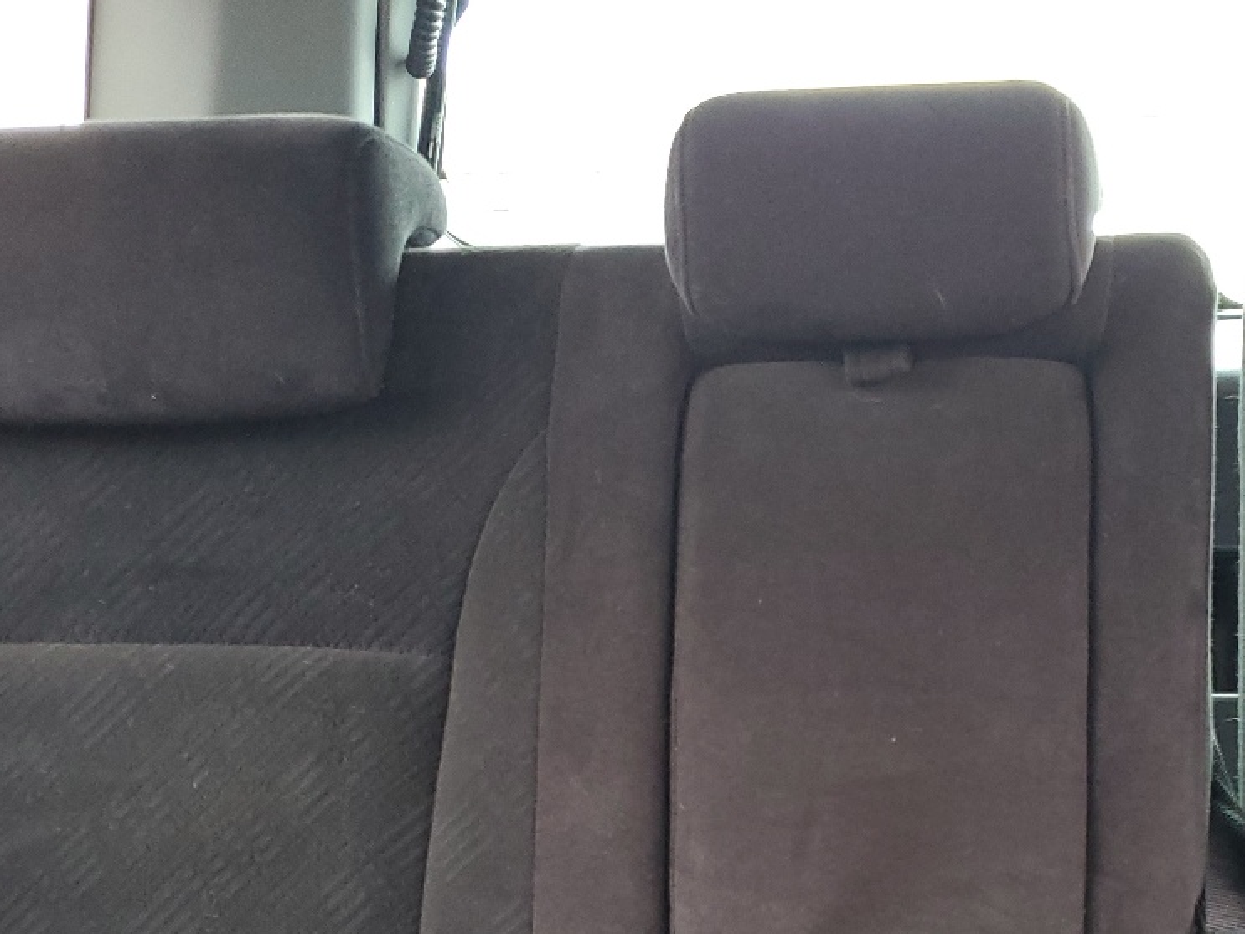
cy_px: 788
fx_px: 2014
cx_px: 871
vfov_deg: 25.5
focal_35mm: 56
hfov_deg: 33.9
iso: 158
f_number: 1.5
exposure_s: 1/60.2
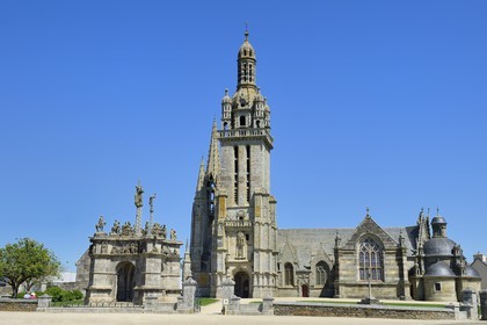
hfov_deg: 50.7
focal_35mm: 38
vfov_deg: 35.1
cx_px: 244
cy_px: 162
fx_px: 514
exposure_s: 1/500
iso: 200
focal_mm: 38
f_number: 10
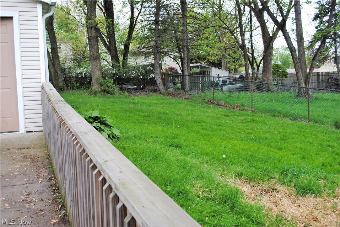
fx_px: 340
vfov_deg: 36.9
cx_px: 170
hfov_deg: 53.1
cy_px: 114
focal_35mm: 36
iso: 200
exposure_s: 1/100
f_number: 5
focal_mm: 24
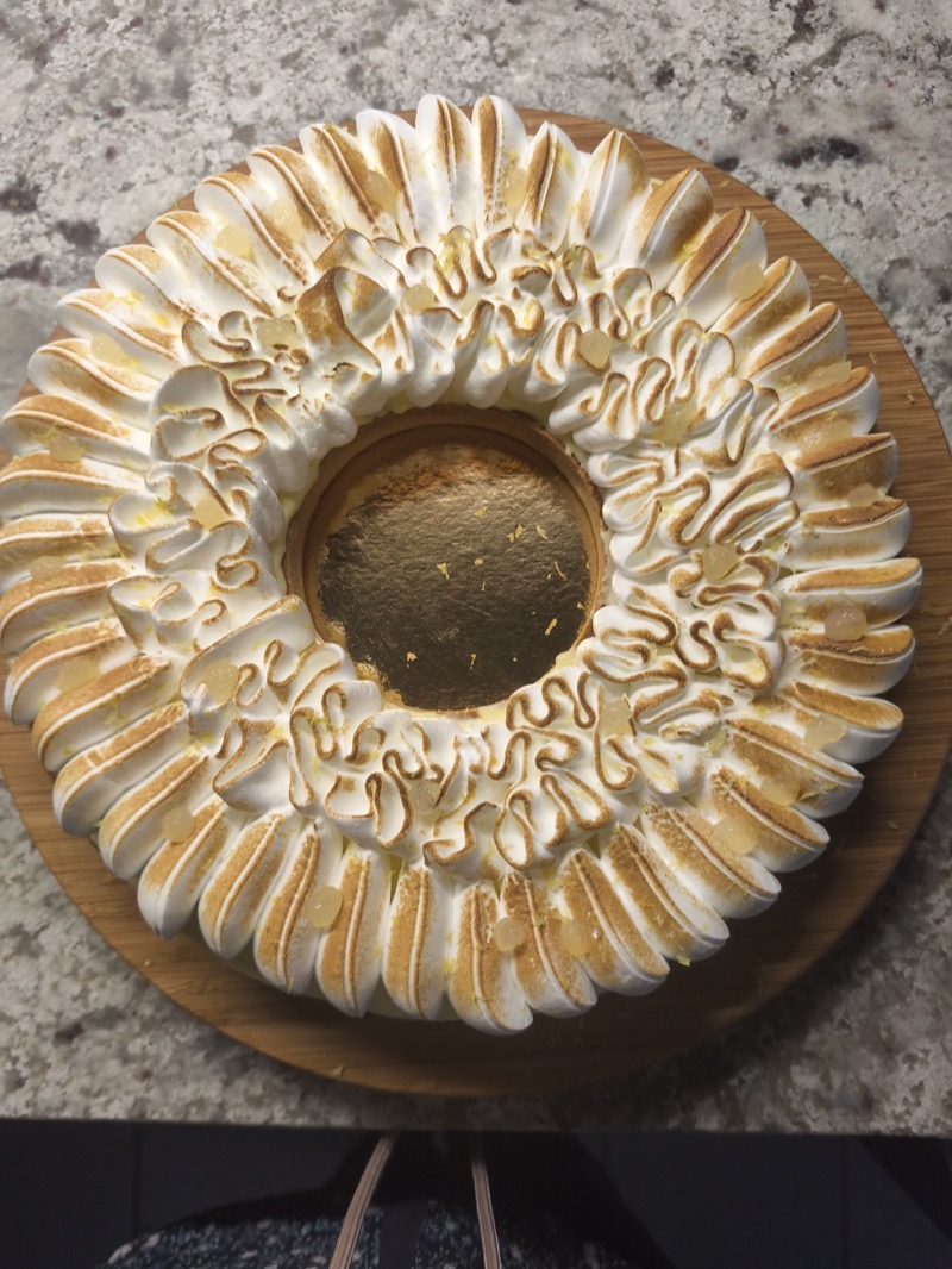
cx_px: 476
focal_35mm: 23
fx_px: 843
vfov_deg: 73.9
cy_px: 634
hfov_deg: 58.9
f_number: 1.6
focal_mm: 6.57
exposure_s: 1/100
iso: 200
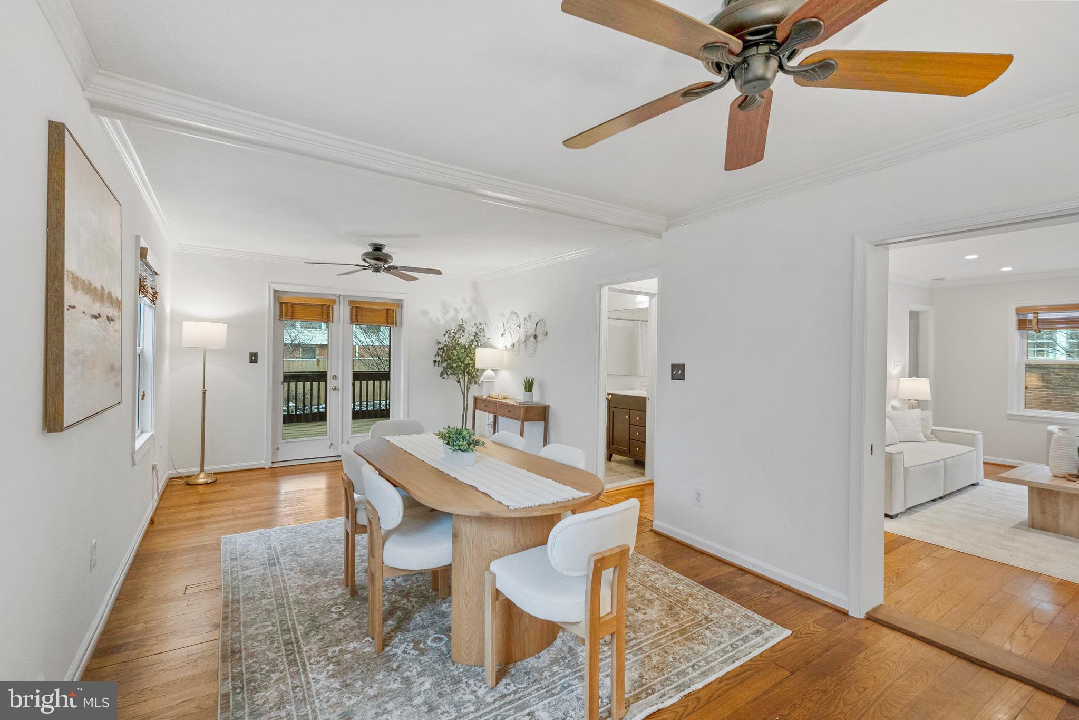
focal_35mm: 15
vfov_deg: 77.3
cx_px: 540
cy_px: 360
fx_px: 450
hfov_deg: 100.4
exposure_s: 1/100
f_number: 2.8
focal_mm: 10
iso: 640
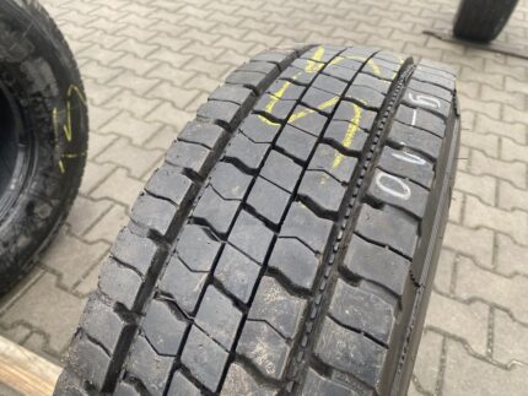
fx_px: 397
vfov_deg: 53.1
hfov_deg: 67.3
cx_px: 264
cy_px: 198
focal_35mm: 26
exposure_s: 1/121
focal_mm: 4.25
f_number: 1.8
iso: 80
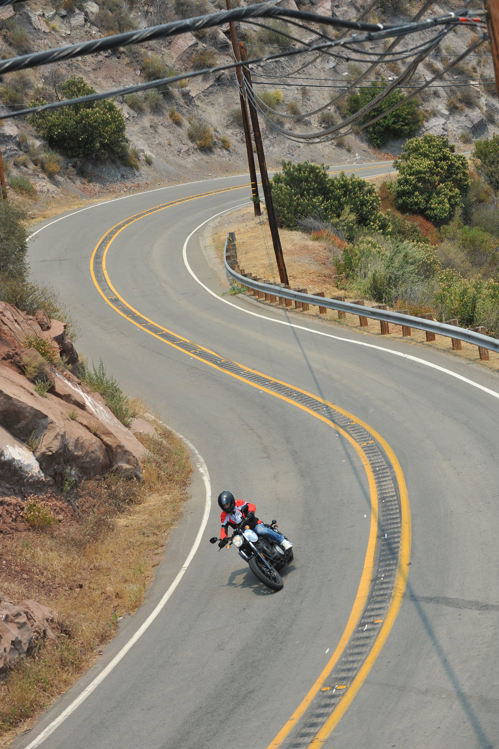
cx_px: 250
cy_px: 374
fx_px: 1790
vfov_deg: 23.7
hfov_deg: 15.9
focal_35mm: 86
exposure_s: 1/800
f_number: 8
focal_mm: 86
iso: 320
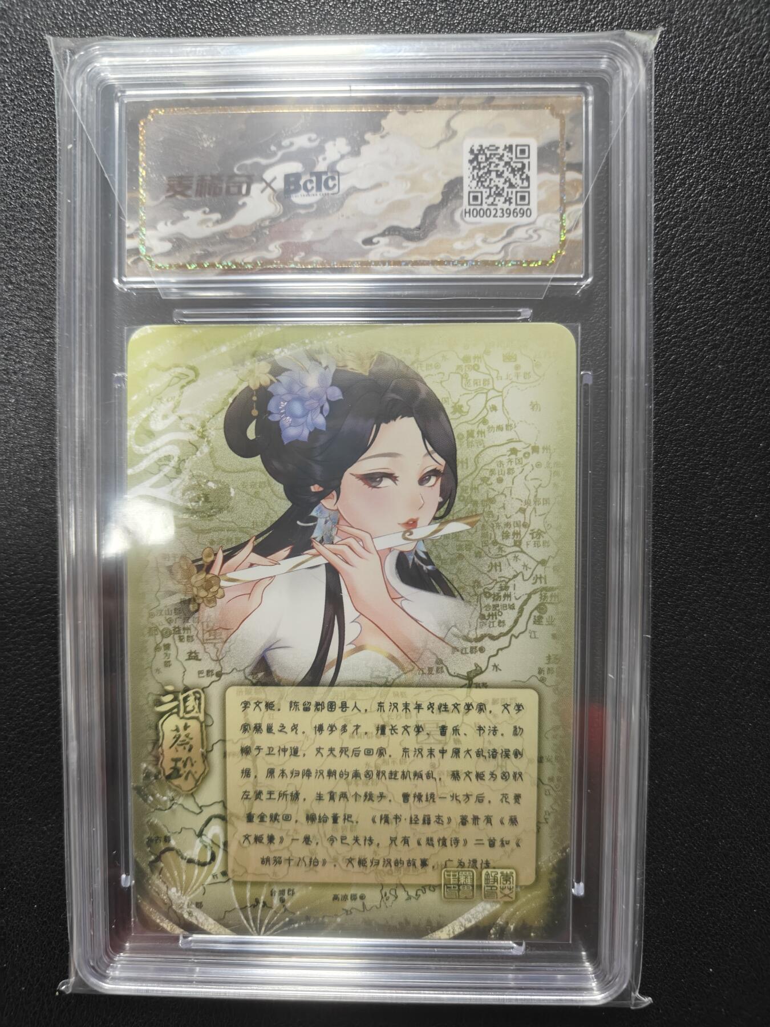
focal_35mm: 24
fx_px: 712
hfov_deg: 56.8
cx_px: 385
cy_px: 514
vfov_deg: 71.6
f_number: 1.8
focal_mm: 5.59
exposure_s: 1/50
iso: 160
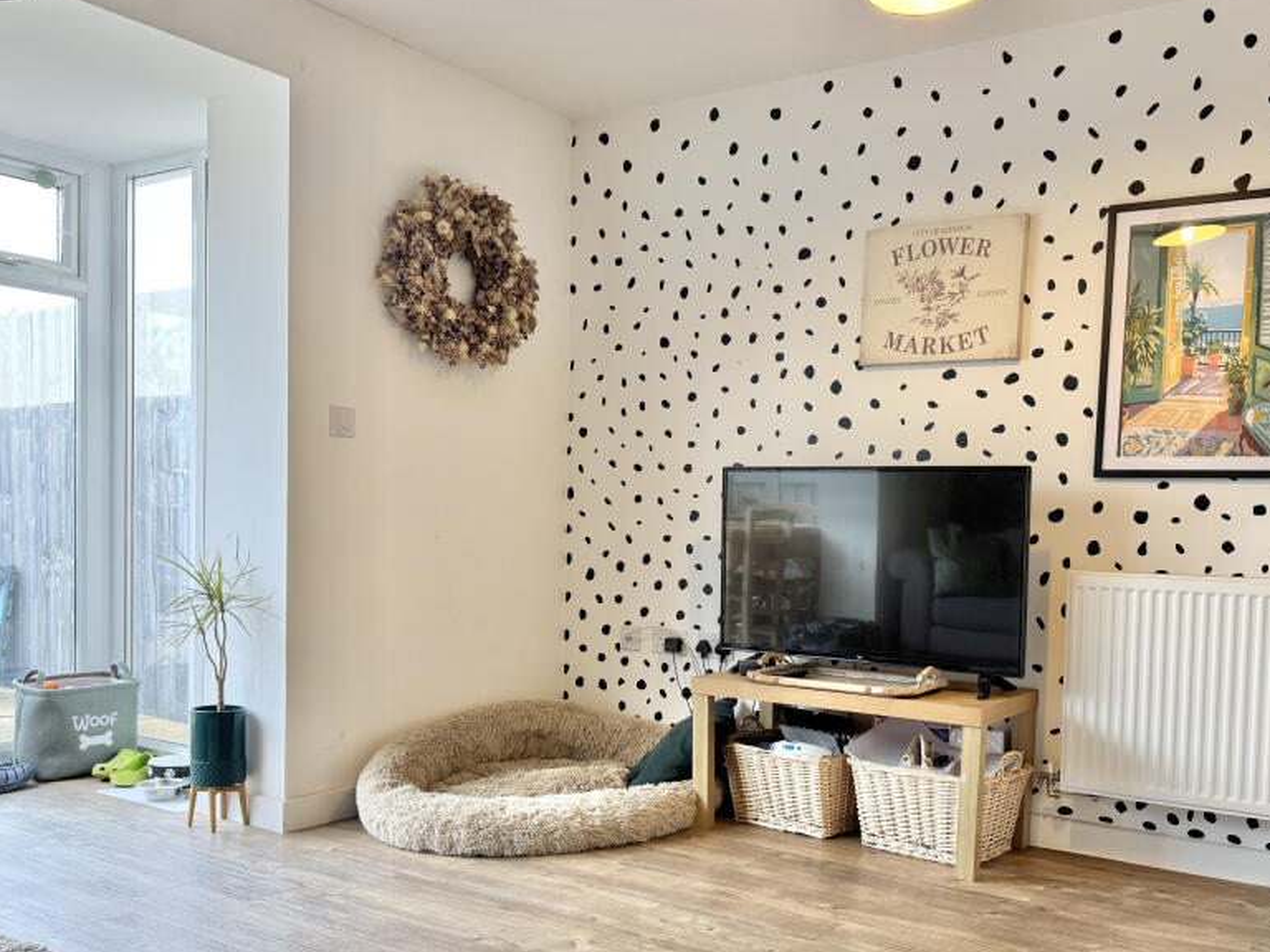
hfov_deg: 56.4
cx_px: 752
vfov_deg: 43.9
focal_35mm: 32
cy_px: 583
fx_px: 1174
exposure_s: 1/100
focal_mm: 6.76
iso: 125
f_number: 1.78
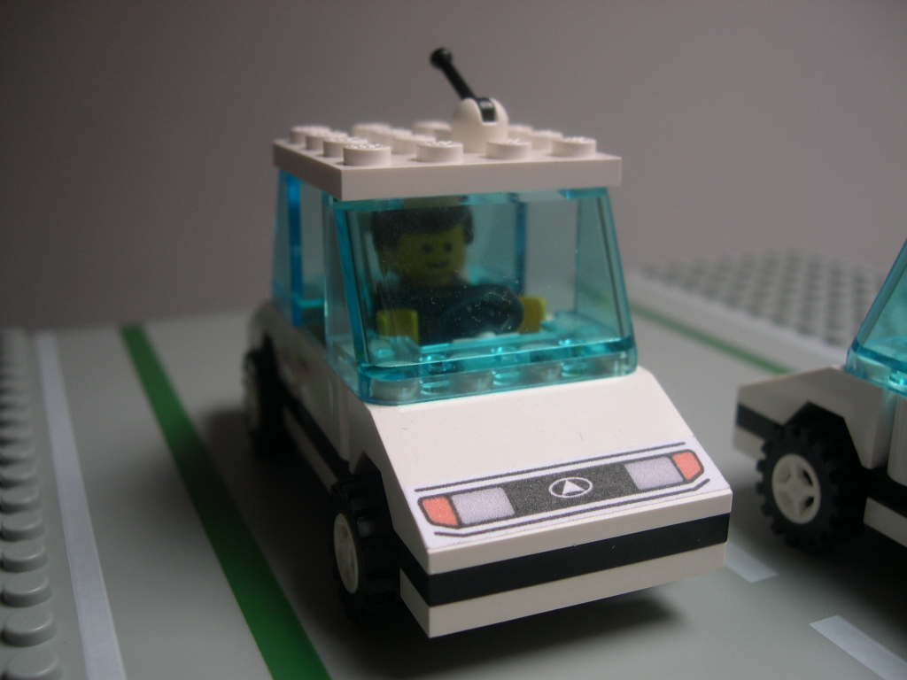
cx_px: 454
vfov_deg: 37.7
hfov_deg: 49.0
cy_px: 340
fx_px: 996
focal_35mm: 38
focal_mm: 8
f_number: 2.8
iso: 100
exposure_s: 1/72.1
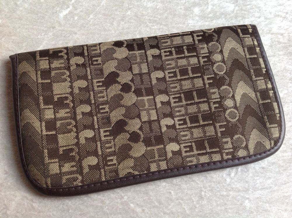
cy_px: 109
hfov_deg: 52.7
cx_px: 146
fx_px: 295
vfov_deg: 40.6
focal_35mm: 35
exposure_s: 1/24
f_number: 2.4
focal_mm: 4.28
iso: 64
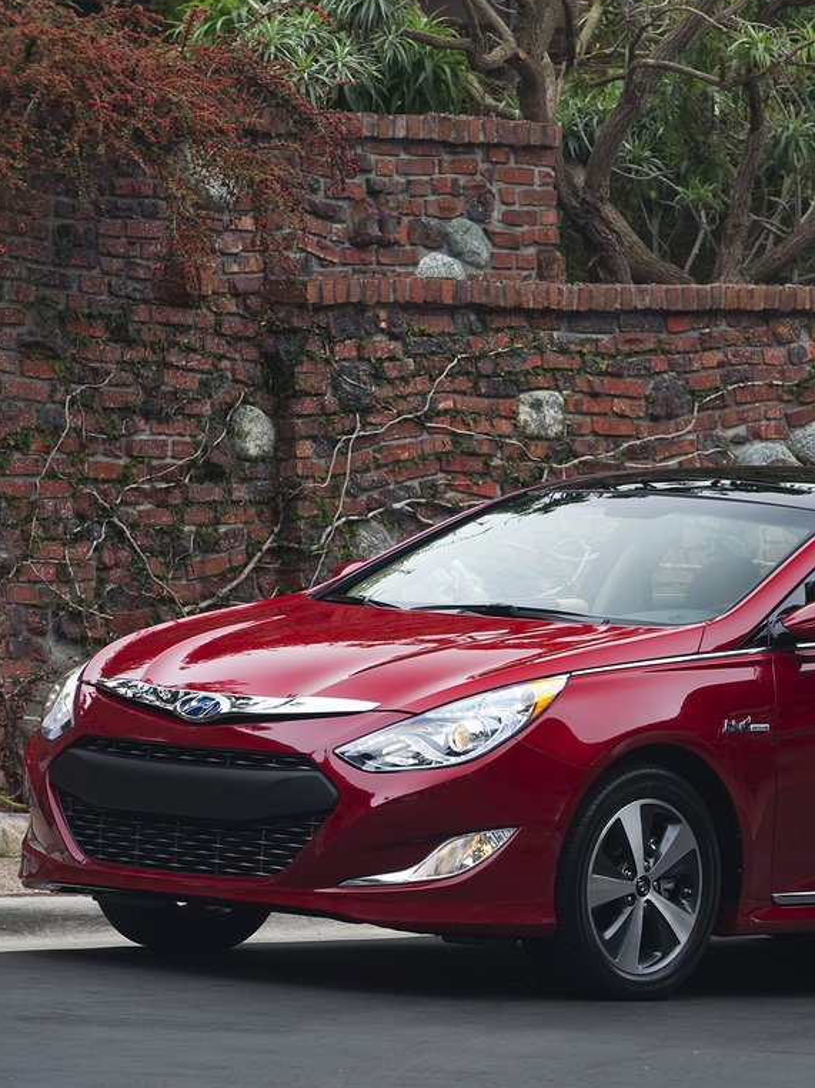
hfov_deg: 6.3
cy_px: 554
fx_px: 7381
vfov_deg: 8.4
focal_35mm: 235
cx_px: 715
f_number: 6.3
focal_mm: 155
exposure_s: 1/40
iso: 200
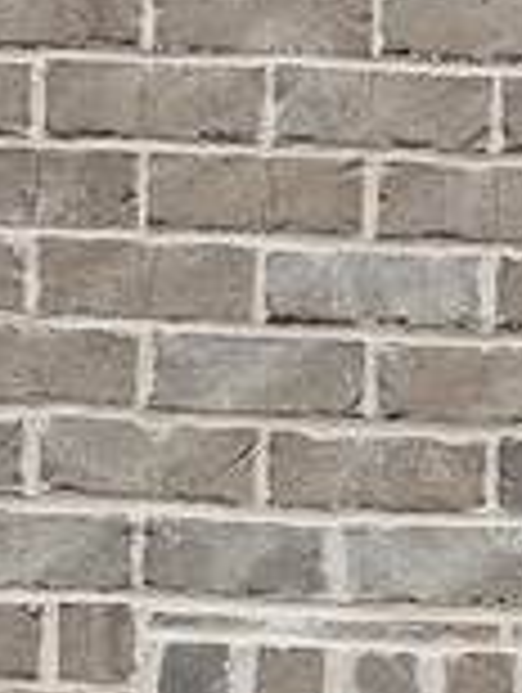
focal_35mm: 143
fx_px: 2867
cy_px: 1773
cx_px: 590
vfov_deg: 11.1
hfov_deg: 10.3
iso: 10
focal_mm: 6.3
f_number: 1.7
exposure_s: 1/220
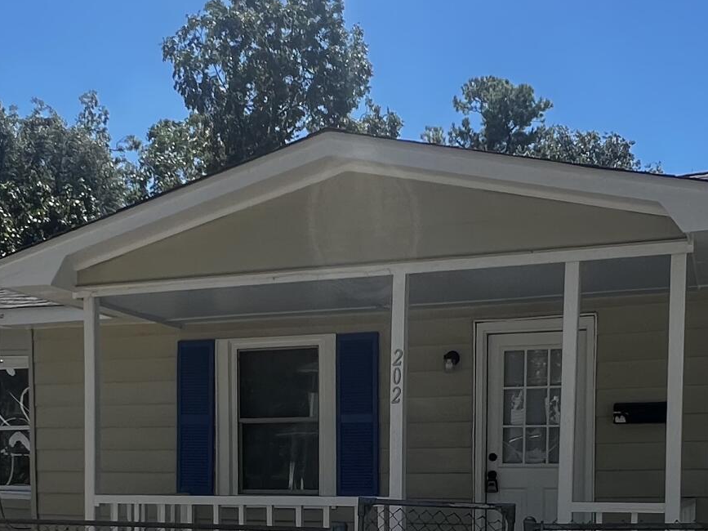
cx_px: 394
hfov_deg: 42.0
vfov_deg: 29.9
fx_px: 920
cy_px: 537
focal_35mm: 45
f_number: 1.8
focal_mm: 1.57
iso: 32
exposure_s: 1/769
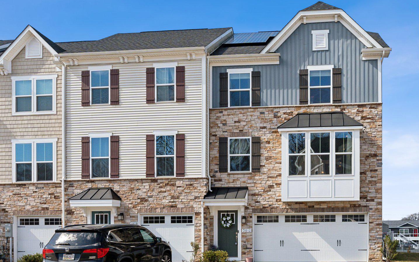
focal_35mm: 32
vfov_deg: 39.2
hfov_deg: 57.9
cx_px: 290
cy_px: 160
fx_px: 365
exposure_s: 1/200
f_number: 9
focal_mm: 15
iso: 100
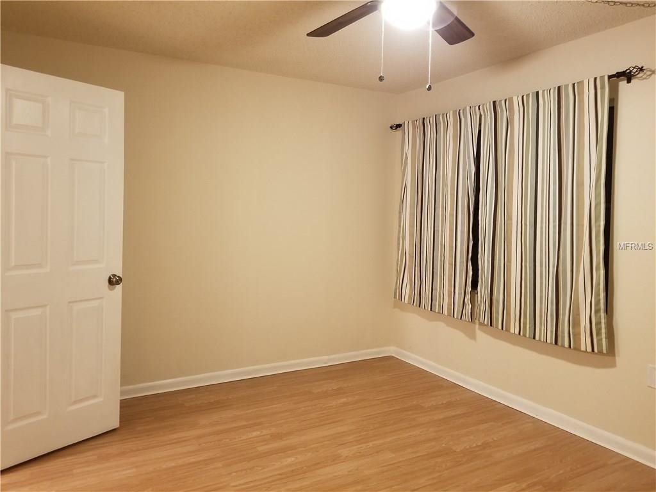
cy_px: 246
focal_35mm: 26
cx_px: 328
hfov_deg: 67.3
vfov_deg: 53.1
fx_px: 493
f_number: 1.7
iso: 200
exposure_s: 1/12
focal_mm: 4.25
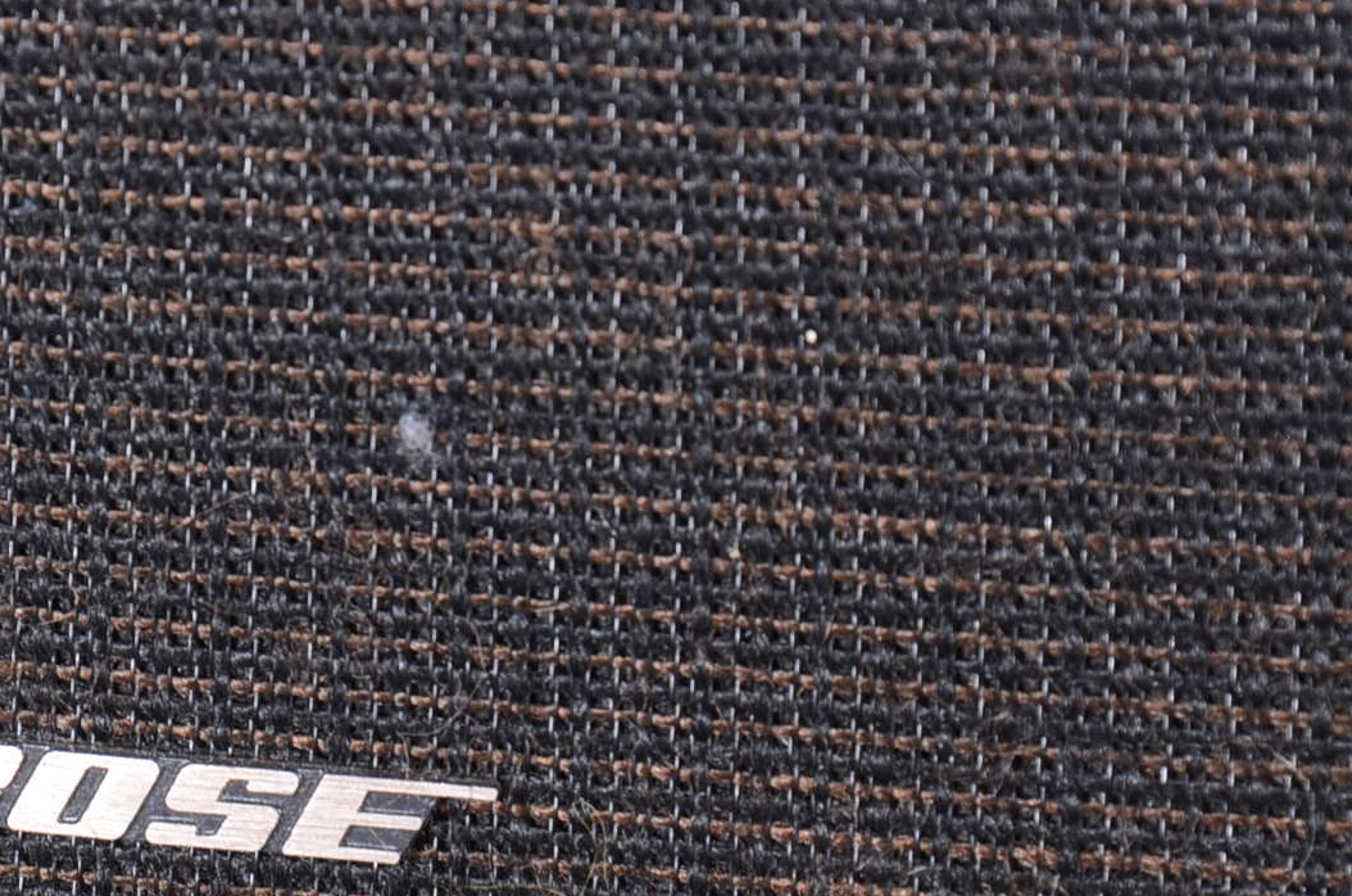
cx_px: 563
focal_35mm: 368
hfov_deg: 5.6
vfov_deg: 3.7
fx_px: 13798
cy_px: 470
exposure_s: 1/160
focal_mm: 105
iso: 160
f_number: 9
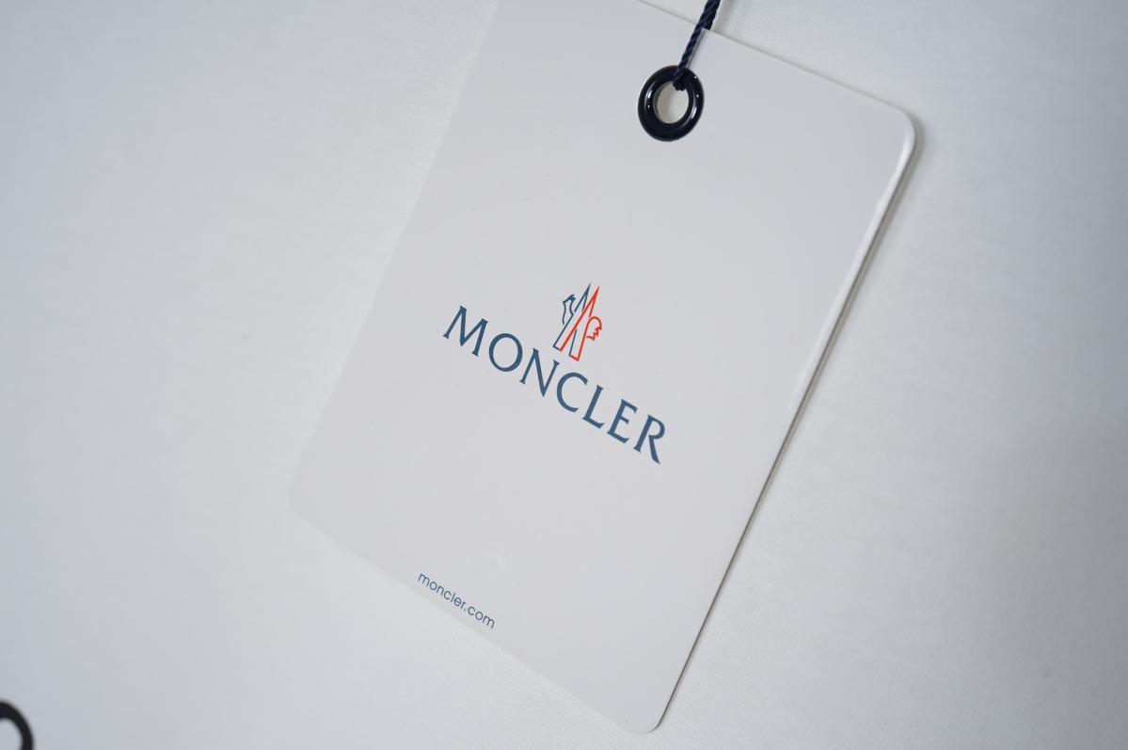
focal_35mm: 50
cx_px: 564
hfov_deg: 39.6
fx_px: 1565
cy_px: 375
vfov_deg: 26.9
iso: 160
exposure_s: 1/80
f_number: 8
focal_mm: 50
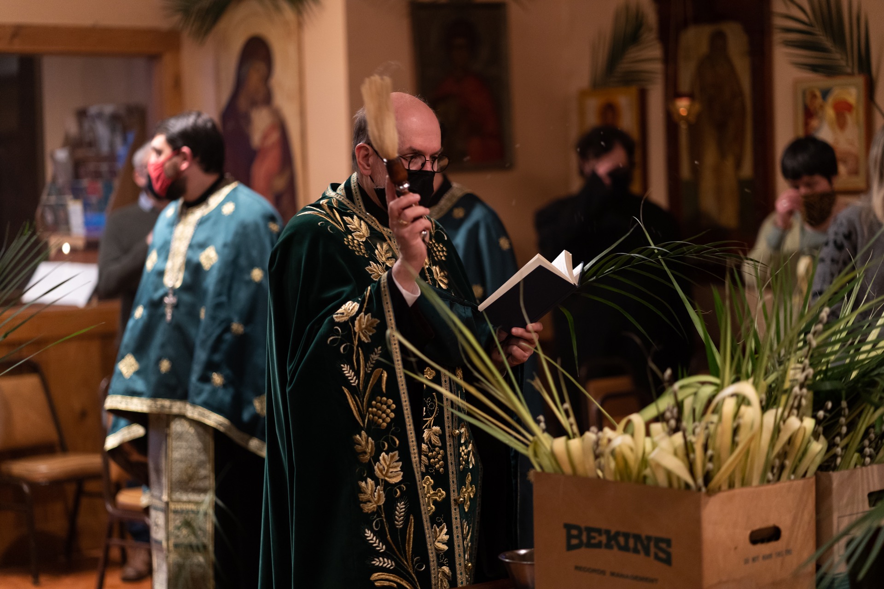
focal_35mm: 85
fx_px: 2087
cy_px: 294
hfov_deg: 23.9
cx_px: 442
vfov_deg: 16.1
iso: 1250
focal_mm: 85
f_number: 1.8
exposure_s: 1/100
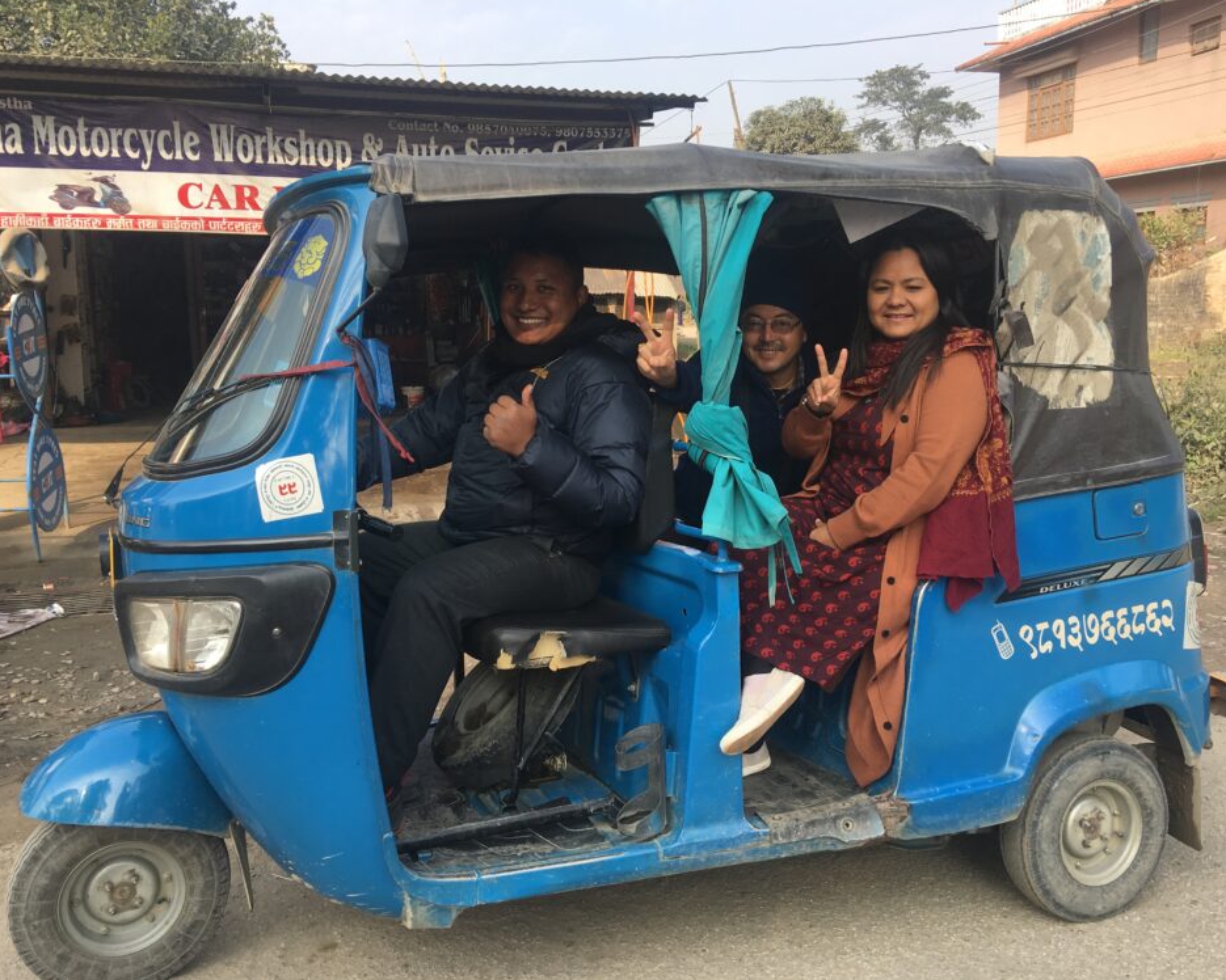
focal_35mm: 31
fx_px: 1125
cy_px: 493
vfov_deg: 47.1
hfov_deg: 57.2
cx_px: 624
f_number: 2.2
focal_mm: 4.15
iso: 25
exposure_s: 1/422
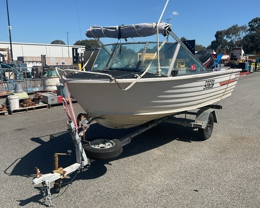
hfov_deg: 55.6
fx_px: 246
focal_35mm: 32
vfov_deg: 45.8
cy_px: 103
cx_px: 126
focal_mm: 3
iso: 16
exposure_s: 1/2320
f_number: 1.8
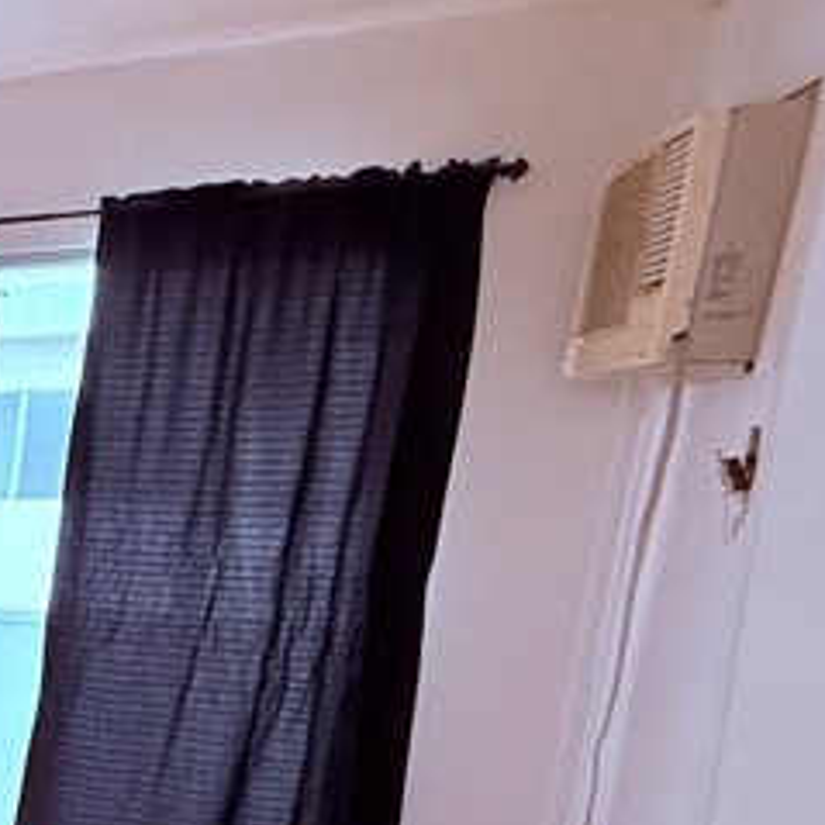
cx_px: -880
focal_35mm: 53
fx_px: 1429
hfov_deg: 18.4
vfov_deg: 30.8
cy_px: 739
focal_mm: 2.22
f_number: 2.2
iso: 250
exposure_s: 1/120
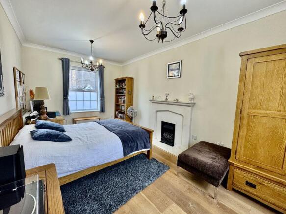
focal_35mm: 14
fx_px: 116
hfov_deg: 102.1
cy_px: 107
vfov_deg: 85.7
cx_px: 143
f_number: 2.2
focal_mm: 2.22
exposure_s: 1/100
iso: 200
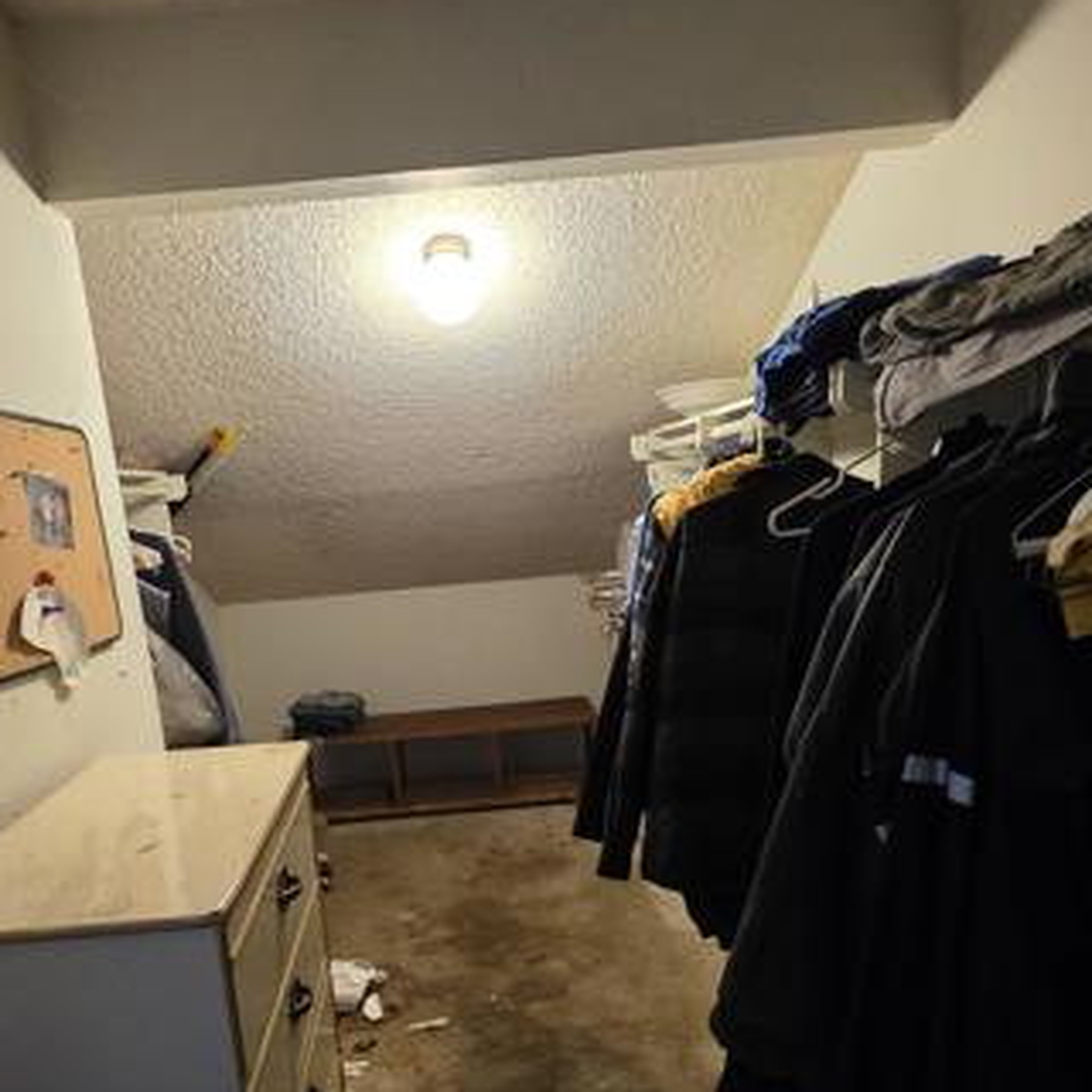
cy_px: 744
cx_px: 464
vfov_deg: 65.2
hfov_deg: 66.9
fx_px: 821
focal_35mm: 23
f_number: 1.9
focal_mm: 2.2
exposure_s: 1/30
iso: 1000
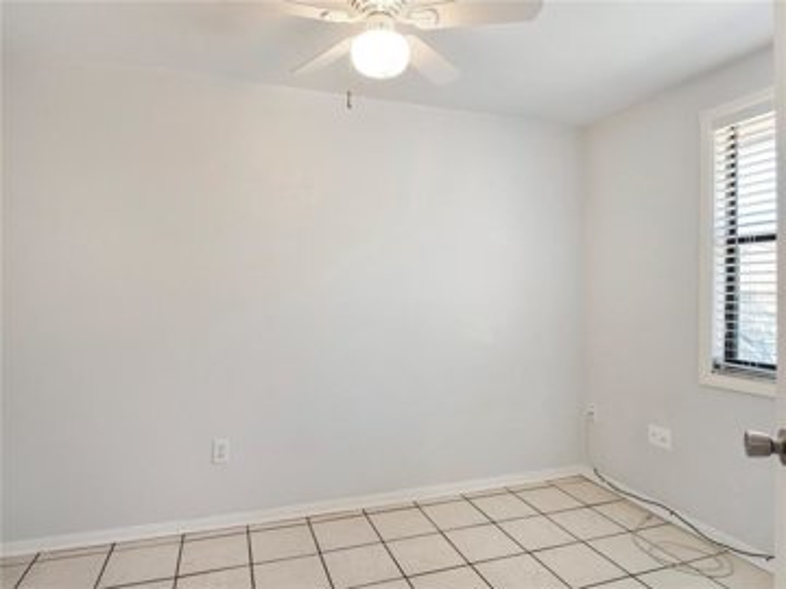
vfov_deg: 66.0
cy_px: 294
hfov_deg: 81.7
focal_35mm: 20
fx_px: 454
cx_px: 393
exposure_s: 1/60
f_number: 5.6
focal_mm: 10
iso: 500
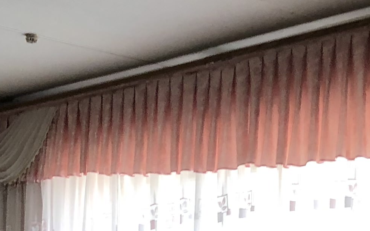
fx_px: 1230
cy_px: 388
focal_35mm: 122
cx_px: 172
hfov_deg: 17.1
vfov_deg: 10.2
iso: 40
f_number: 1.8
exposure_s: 1/20
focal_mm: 3.99
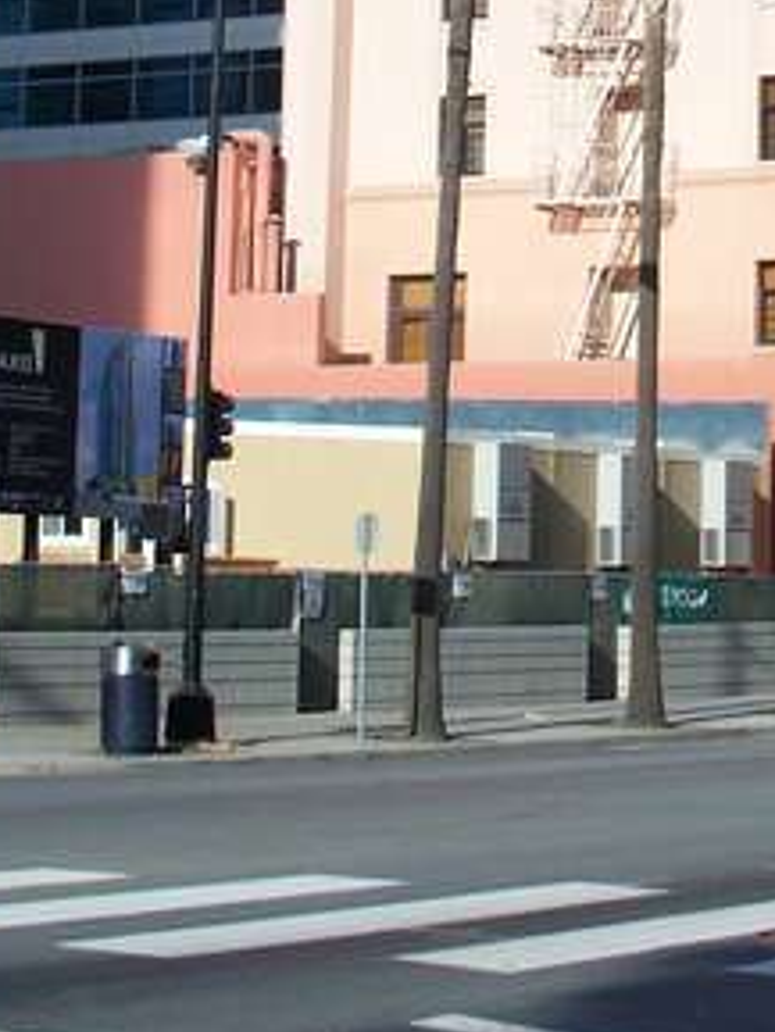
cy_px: -268
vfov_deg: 15.8
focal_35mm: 119
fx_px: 3550
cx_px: 625
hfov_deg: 12.4
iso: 64
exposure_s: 1/800
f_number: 3.2
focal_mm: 9.1
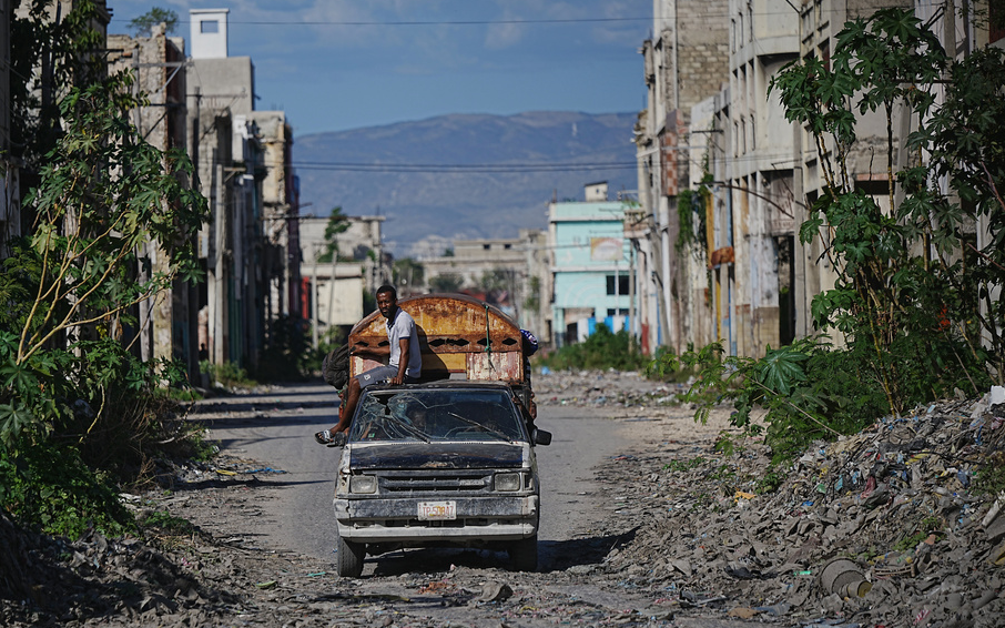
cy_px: 371
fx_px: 5998
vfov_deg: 6.0
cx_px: 471
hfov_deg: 9.6
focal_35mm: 219
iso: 50
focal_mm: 190
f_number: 4
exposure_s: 1/1600
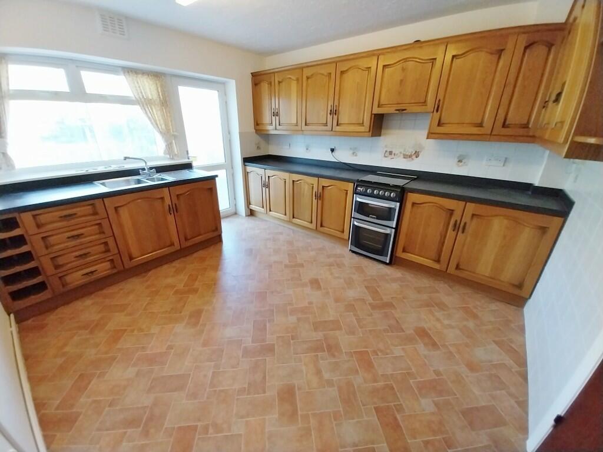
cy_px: 226
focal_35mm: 13
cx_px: 302
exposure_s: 1/33.4
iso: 252
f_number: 2.2
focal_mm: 1.13
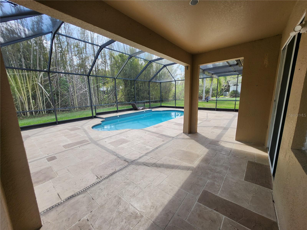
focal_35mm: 13
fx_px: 115
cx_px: 154
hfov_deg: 106.2
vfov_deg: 89.9
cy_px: 115
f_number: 2.2
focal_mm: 1.74
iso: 32
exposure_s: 1/215
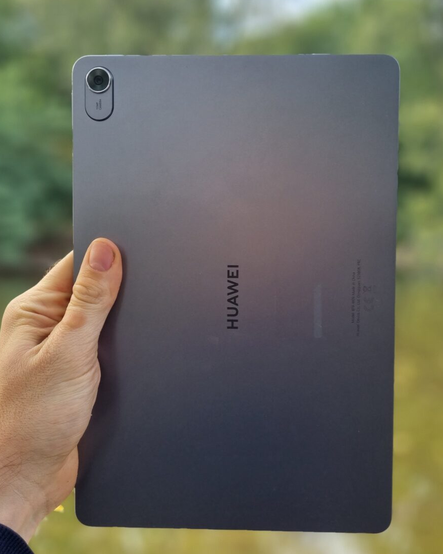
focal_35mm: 37
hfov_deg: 40.1
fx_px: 606
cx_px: 199
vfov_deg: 49.1
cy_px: 267
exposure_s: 1/222
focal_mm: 5.4
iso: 50
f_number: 1.8
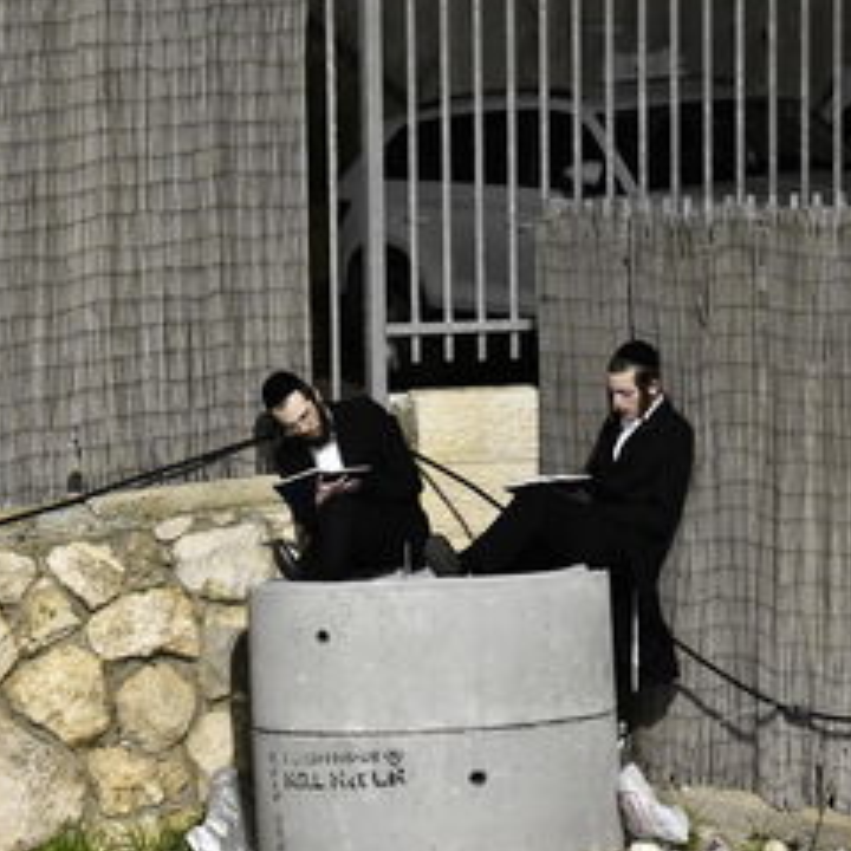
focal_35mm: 191
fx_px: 5312
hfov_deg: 9.2
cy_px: 426
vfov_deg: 9.2
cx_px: 323
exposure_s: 1/50
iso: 6400
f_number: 5.6
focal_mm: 135
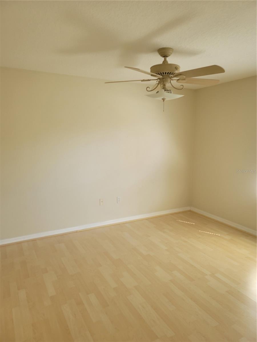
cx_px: 128
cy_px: 171
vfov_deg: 69.4
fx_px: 247
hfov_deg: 54.9
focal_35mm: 25
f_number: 1.8
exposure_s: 1/100
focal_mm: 7
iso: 160
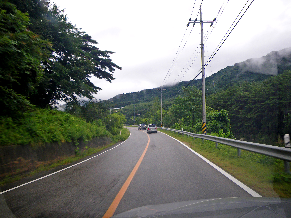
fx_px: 235
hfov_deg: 63.4
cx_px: 146
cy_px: 109
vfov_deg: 49.7
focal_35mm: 28
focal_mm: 5
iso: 50
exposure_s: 1/160
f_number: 3.5
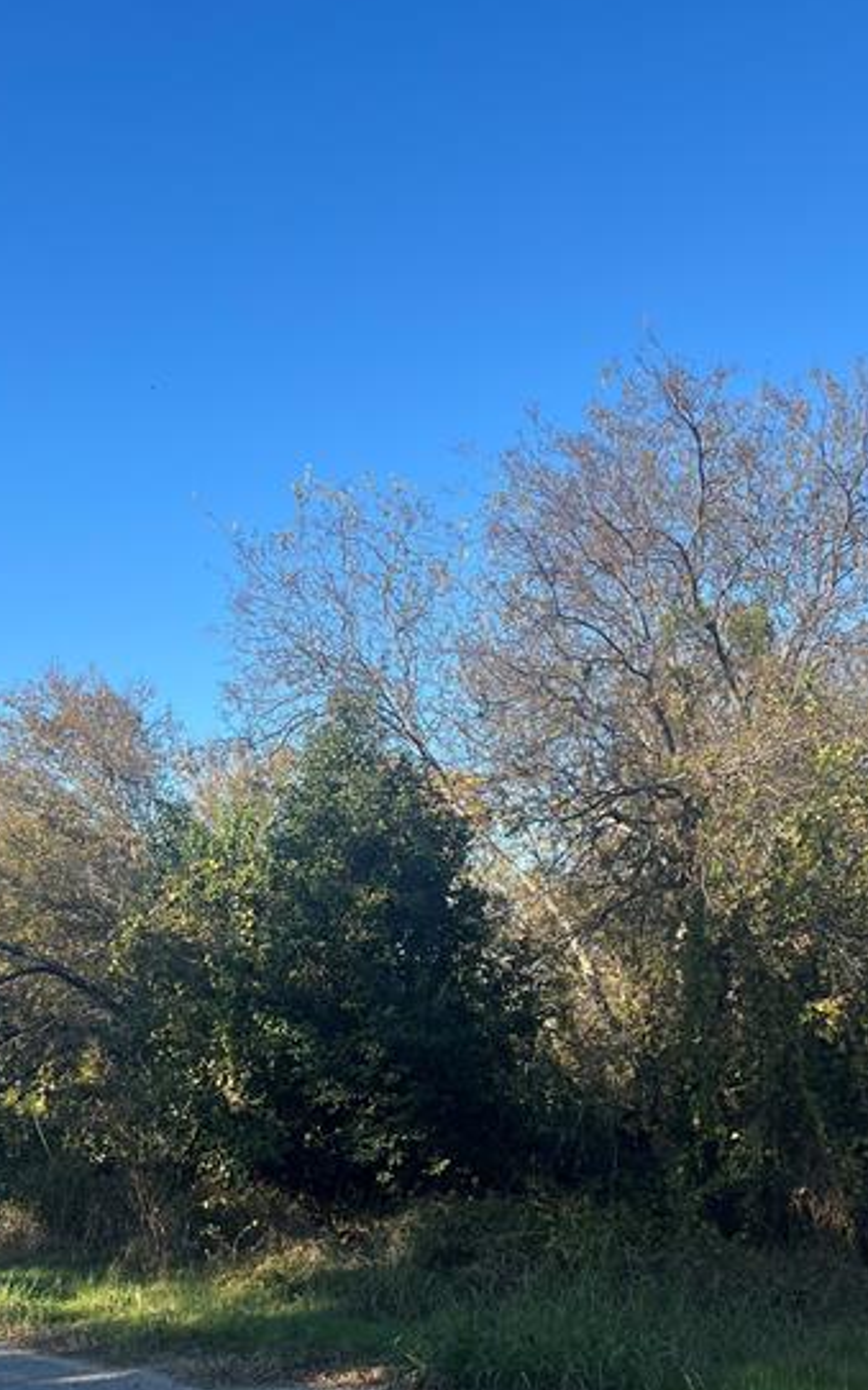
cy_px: 901
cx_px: 663
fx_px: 1477
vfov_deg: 49.7
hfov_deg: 32.1
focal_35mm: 39
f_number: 1.5
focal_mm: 5.7
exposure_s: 1/1621
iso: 50
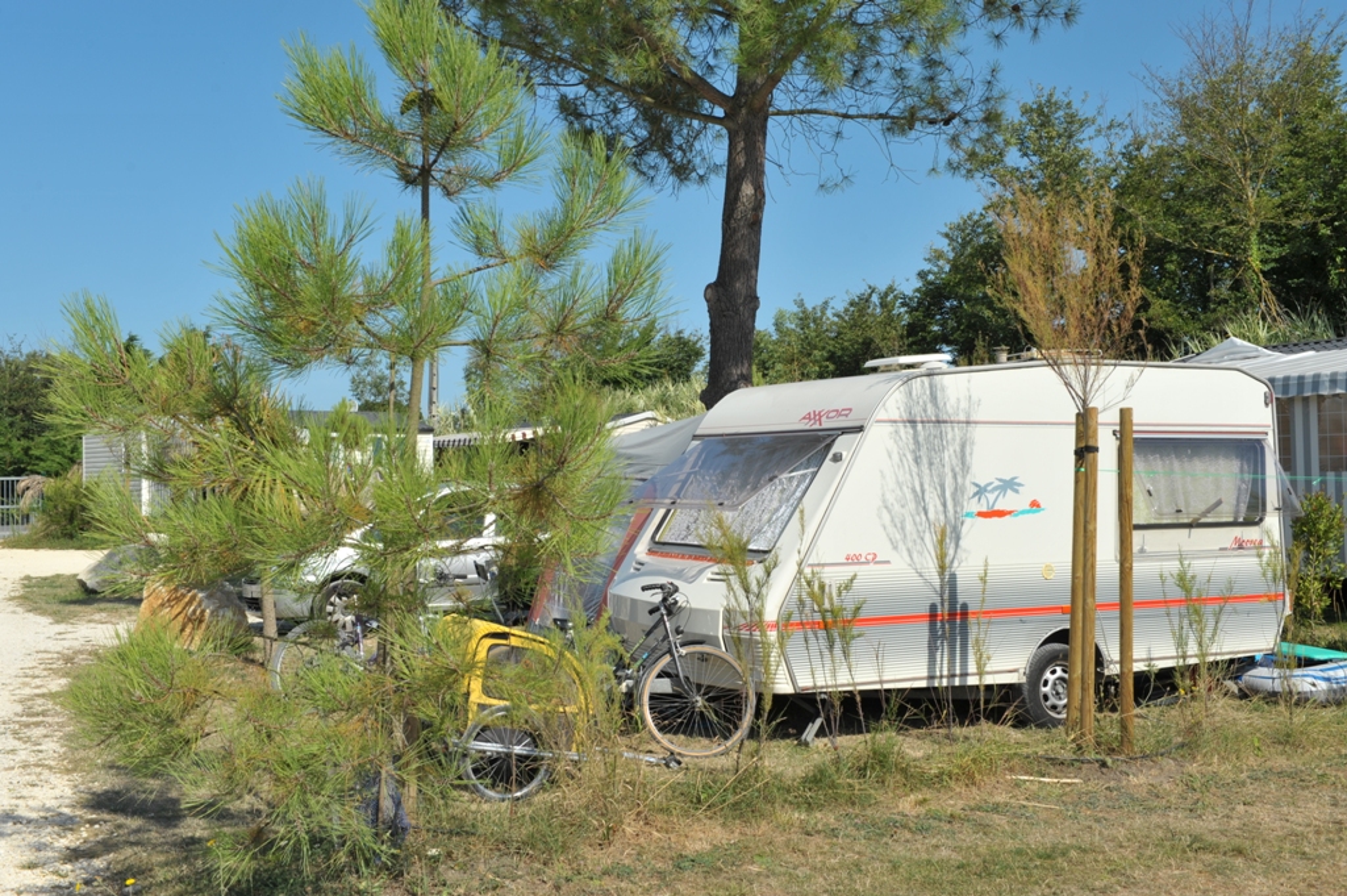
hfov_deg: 48.5
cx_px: 674
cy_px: 448
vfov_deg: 33.3
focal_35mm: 40
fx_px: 1495
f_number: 11
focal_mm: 40
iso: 200
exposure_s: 1/500
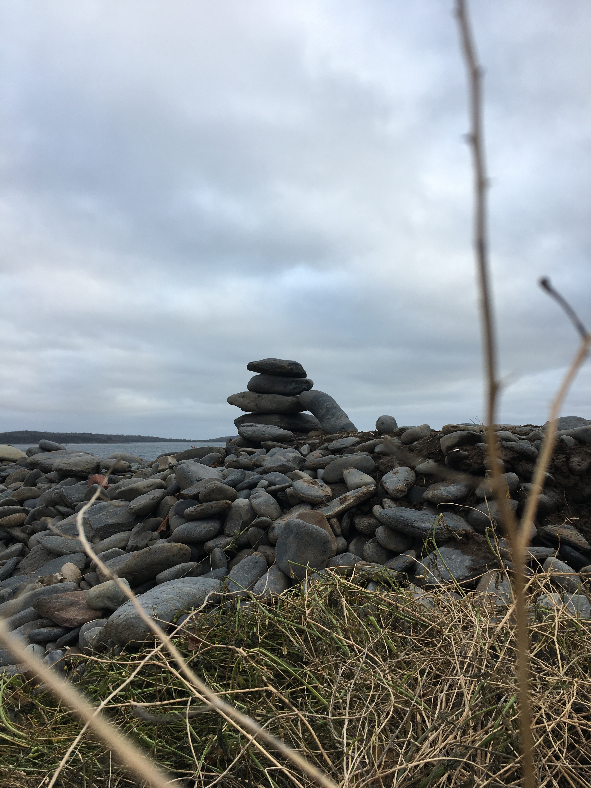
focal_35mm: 29
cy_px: 394
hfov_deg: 48.2
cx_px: 296
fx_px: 660
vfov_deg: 61.7
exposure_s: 1/390
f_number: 2.2
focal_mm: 4.15
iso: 25
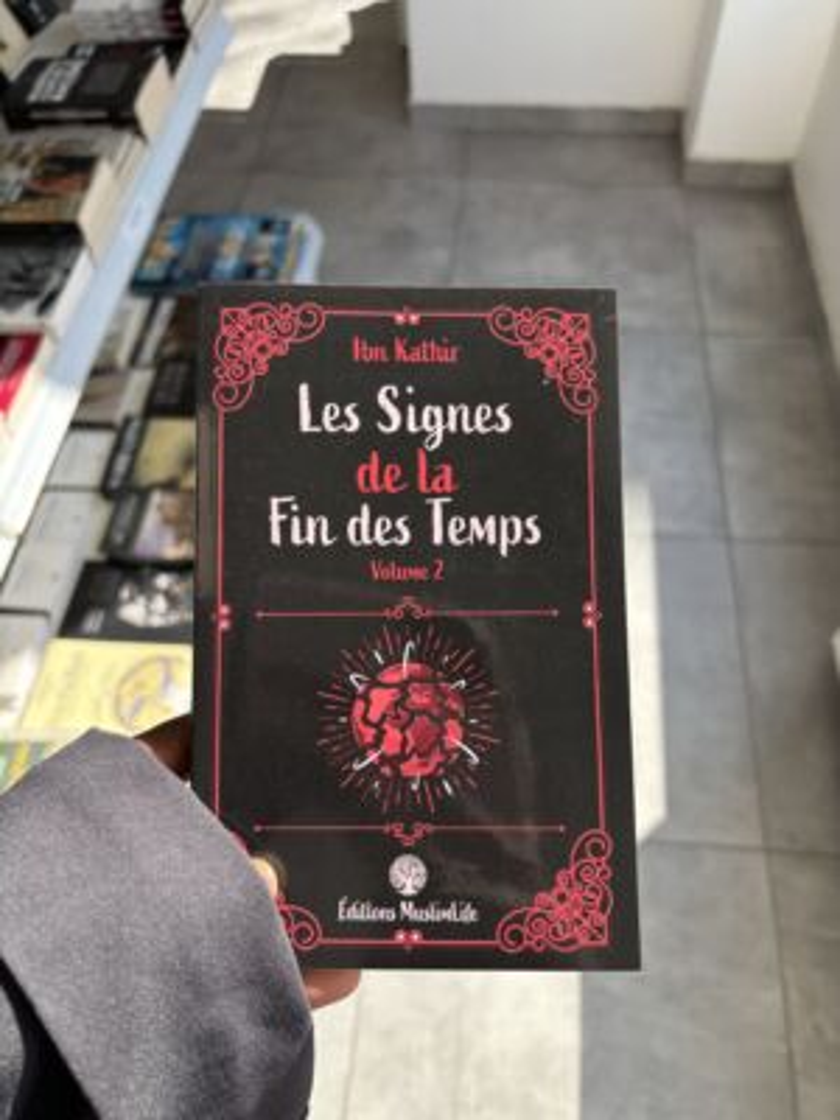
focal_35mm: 26
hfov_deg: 53.1
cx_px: 420
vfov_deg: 67.3
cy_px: 560
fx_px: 841
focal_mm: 5.96
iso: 50
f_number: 1.6
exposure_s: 1/475
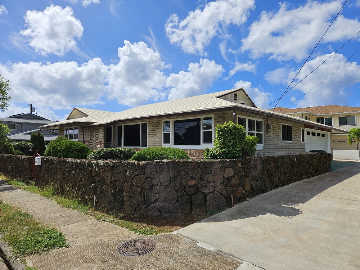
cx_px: 180
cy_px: 135
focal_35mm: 23
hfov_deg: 73.9
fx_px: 239
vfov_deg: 58.9
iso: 25
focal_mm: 5.4
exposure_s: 1/3512
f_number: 1.8
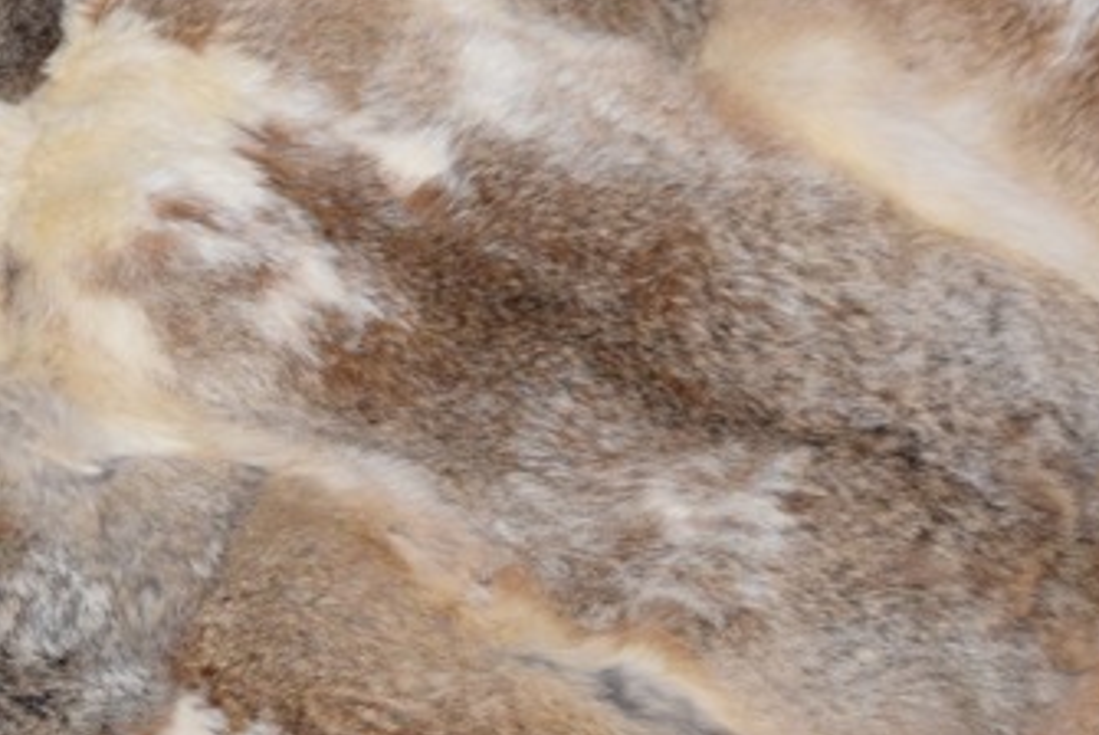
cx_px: 59
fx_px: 5194
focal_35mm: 170
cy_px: 241
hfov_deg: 12.0
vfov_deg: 8.1
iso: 1400
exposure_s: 1/60
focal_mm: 38
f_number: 4.8
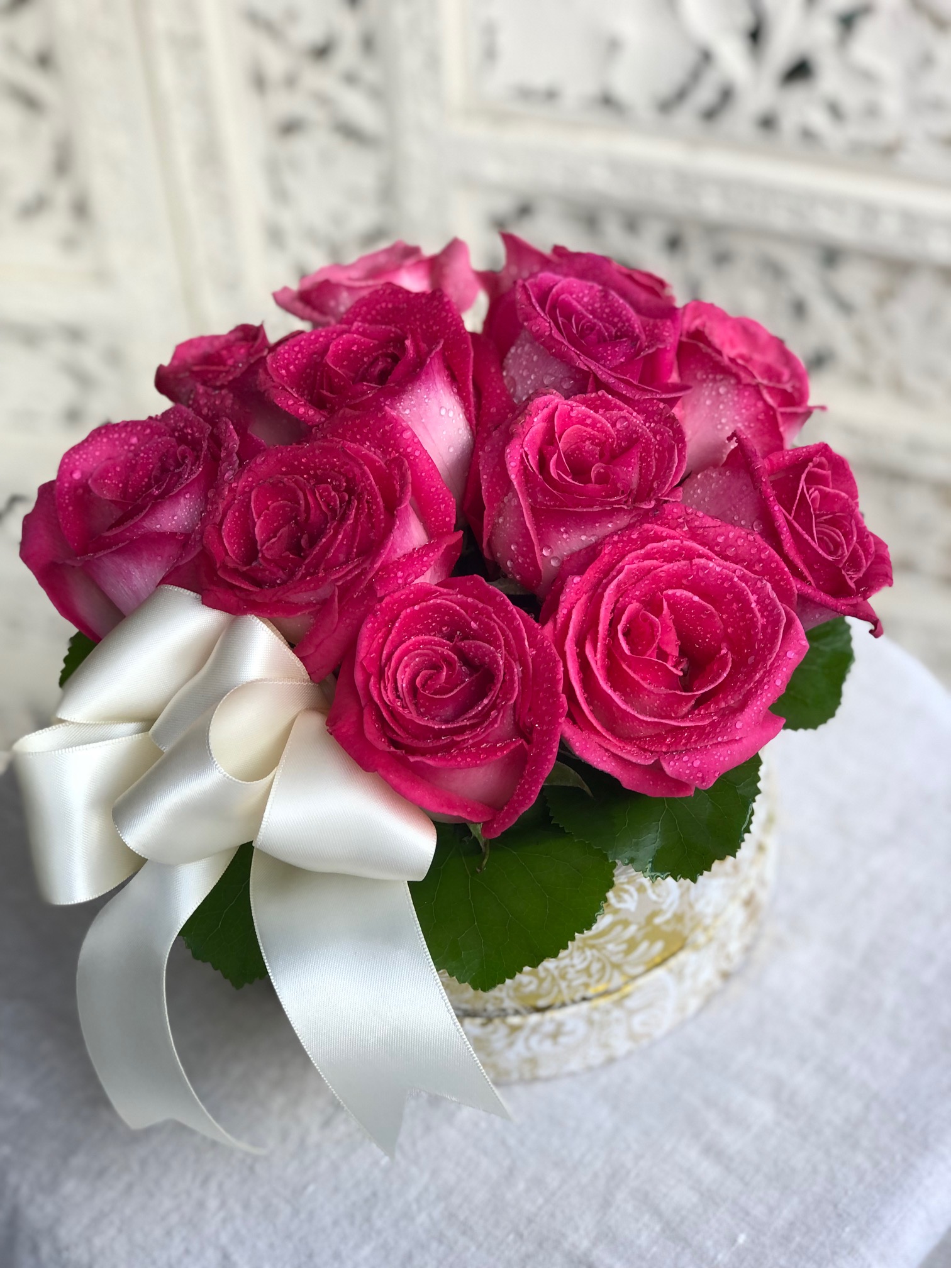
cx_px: 476
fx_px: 2088
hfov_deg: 25.7
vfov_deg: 33.8
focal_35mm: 57
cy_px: 634
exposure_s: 1/60
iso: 25
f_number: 2.8
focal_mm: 6.6
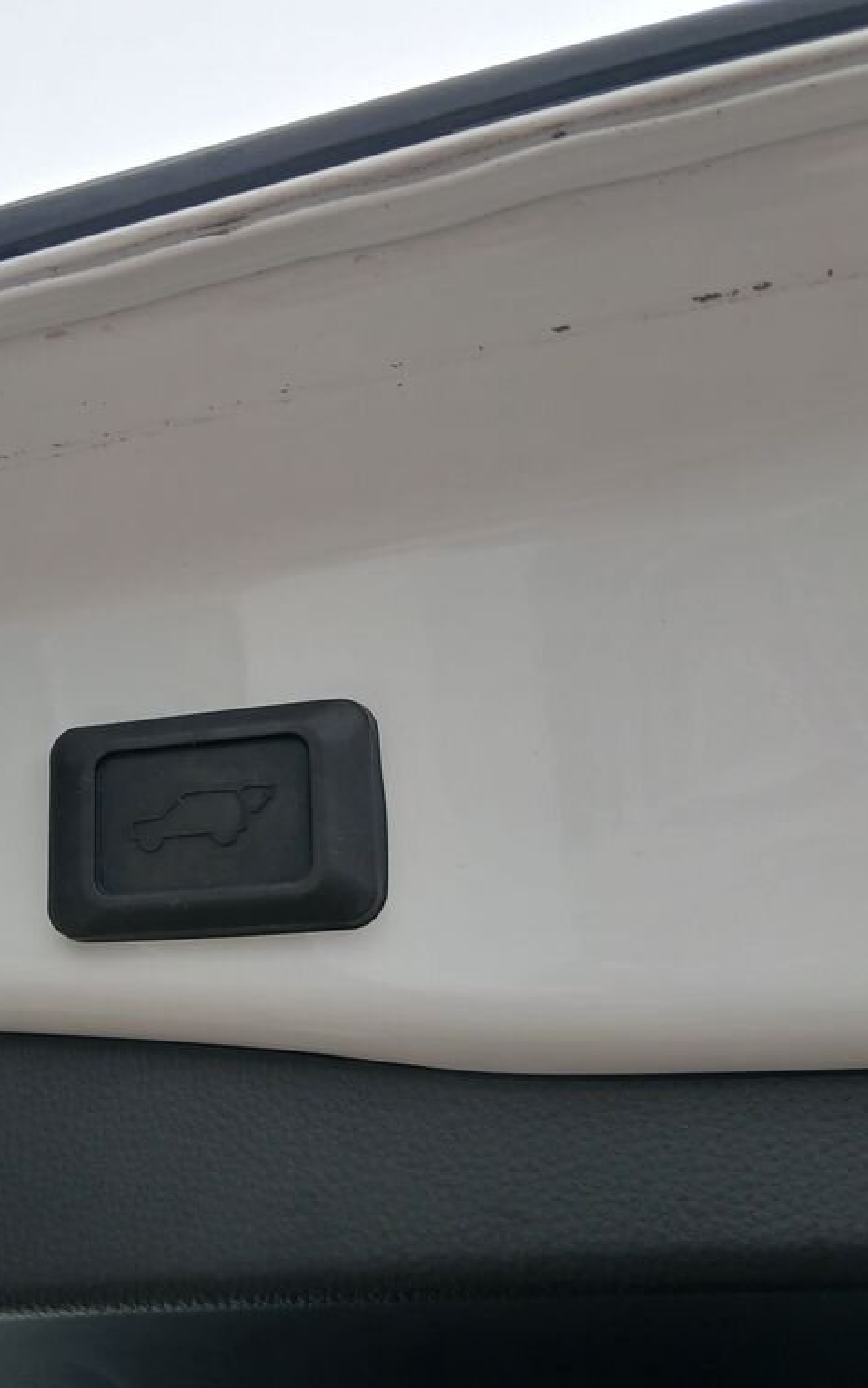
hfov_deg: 33.7
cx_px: 207
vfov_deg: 52.7
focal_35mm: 37
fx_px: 1400
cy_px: 691
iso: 50
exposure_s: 1/50
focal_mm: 3.98
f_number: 1.8
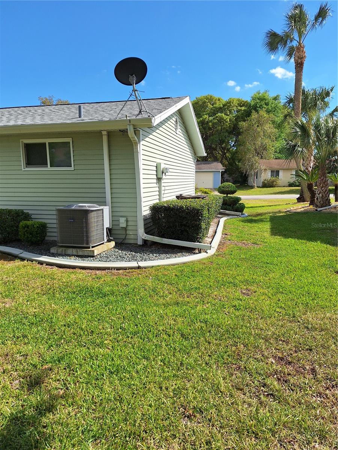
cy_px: 225
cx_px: 169
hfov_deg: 58.9
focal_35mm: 23
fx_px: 299
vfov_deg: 73.9
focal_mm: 5.54
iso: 40
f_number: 1.8
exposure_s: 1/2564
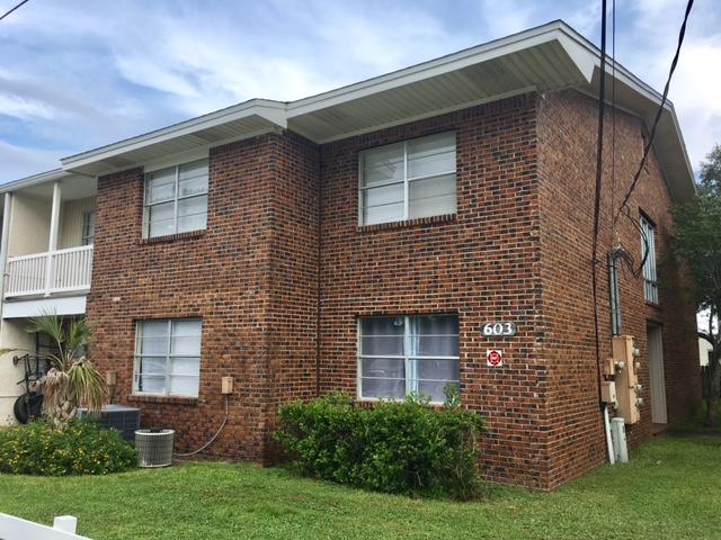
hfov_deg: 61.7
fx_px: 604
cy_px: 270
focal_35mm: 29
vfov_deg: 48.2
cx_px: 360
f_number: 2.2
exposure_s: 1/785
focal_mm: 4.15
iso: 25
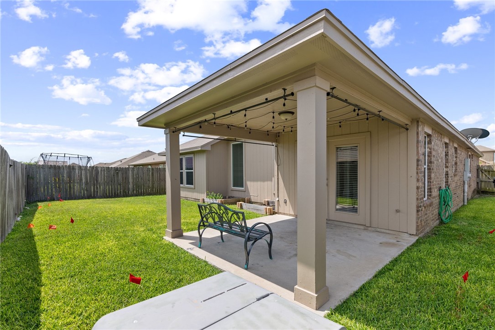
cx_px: 248
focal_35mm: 16
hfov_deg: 96.7
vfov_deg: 73.8
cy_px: 165
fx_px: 220
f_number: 9
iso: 80
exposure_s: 1/125
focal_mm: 16
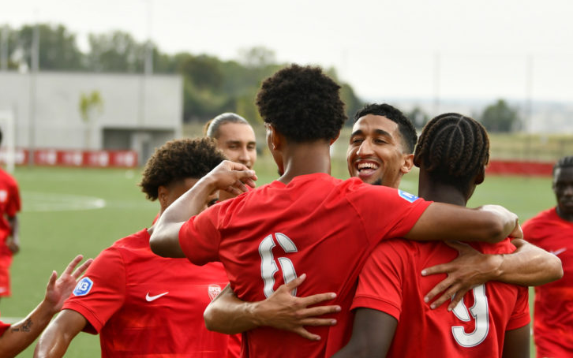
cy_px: 198
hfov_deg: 13.9
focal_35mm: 151
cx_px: 283
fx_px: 2358
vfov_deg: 8.7
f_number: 2.8
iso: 200
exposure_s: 1/1000
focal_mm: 70
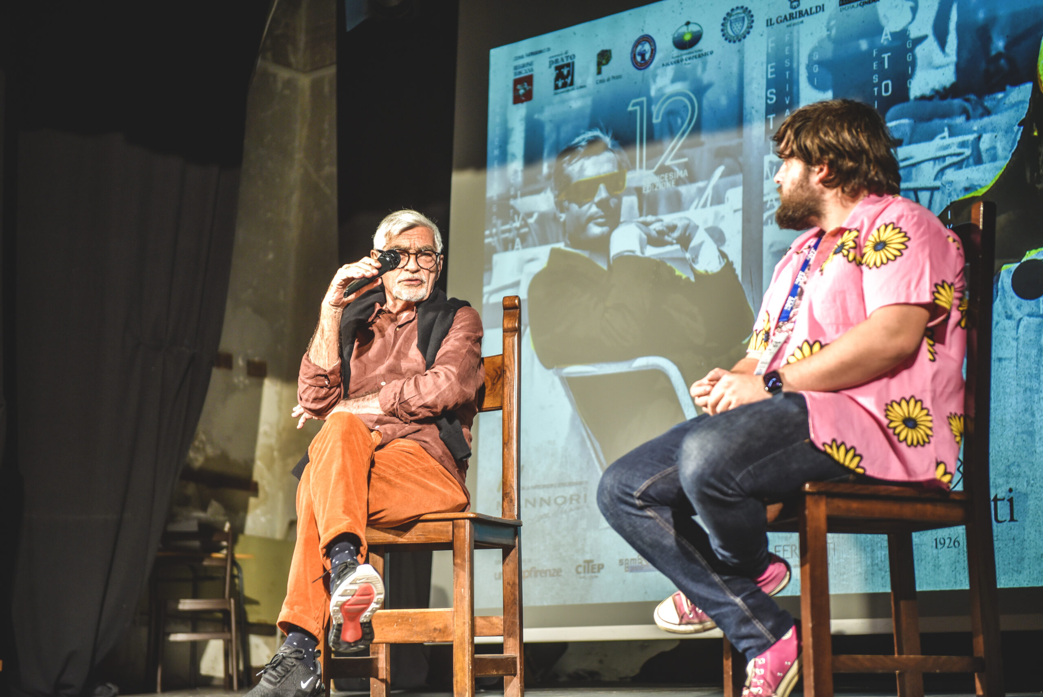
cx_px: 522
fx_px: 2029
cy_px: 348
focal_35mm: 70
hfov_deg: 28.8
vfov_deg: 19.5
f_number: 2.8
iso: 800
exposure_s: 1/125
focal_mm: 70
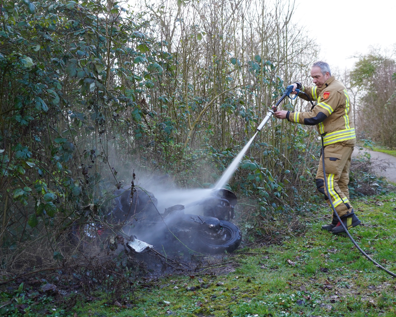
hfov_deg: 45.7
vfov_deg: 37.3
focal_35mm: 40
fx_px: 469
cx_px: 227
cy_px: 158
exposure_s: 1/200
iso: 500
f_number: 4
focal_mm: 35
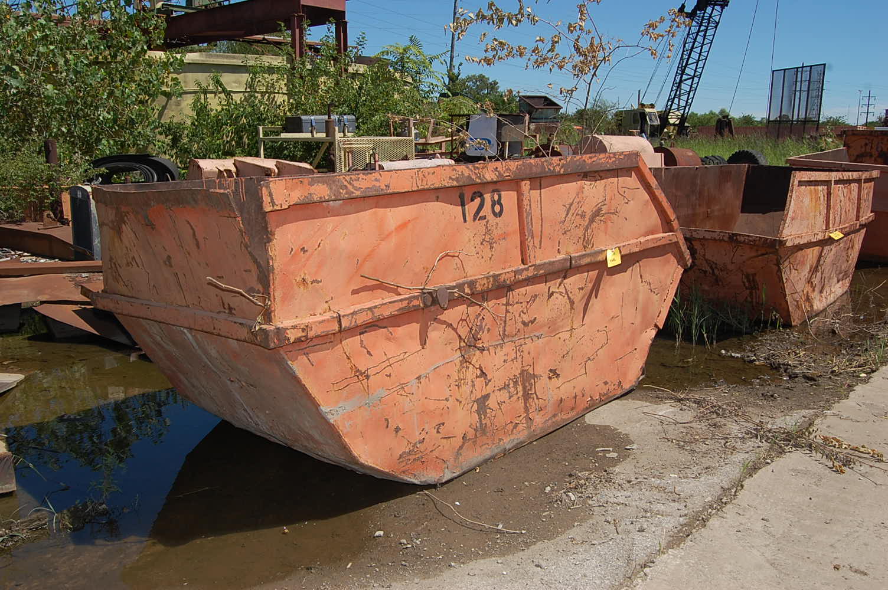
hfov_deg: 62.0
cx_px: 444
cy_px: 295
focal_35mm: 30
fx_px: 739
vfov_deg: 43.5
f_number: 10
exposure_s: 1/320
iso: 200
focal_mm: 20
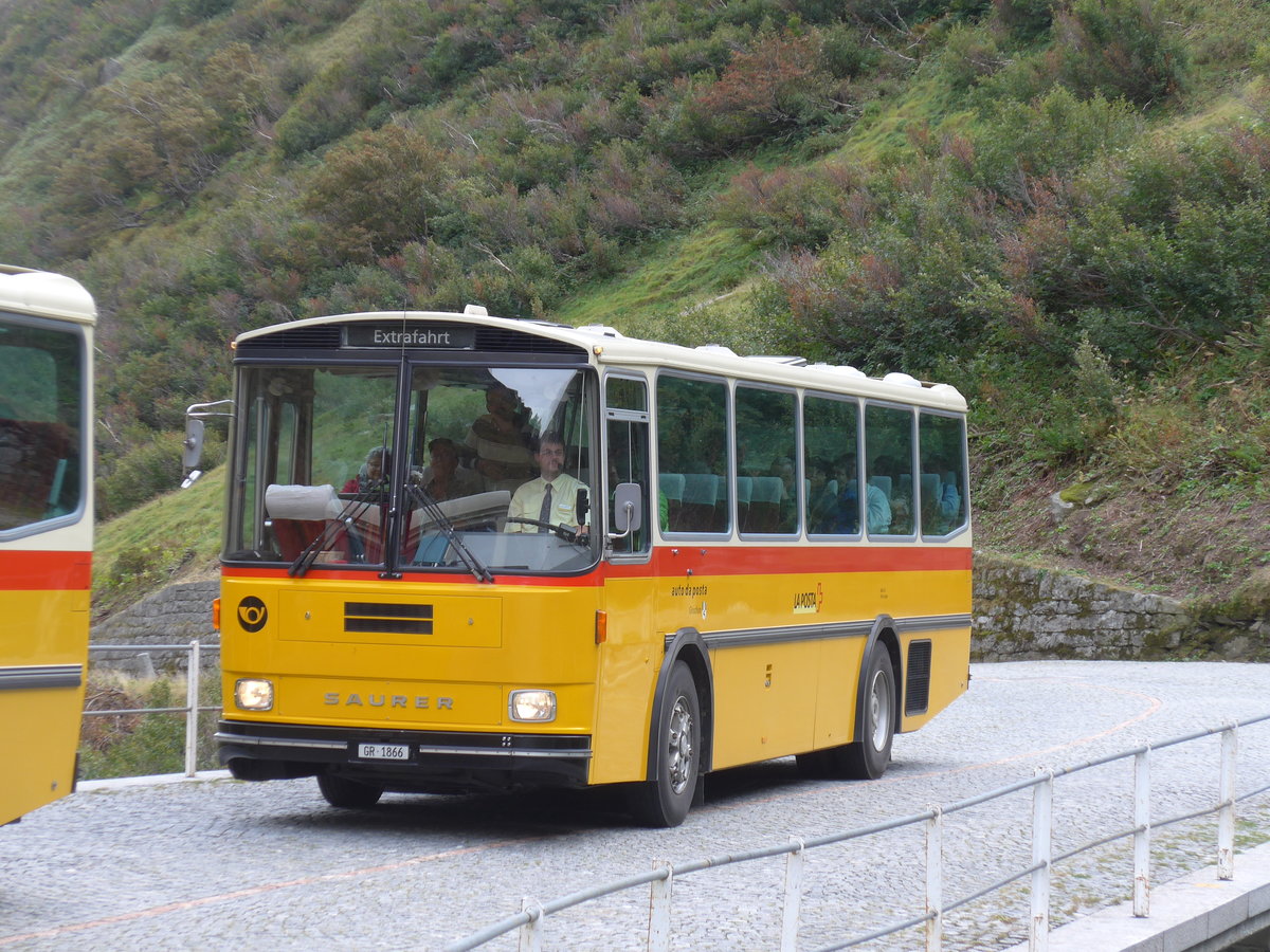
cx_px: 635
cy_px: 476
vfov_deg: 12.7
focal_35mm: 117
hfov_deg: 16.8
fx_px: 4293
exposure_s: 1/80
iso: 100
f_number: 5
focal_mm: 22.9
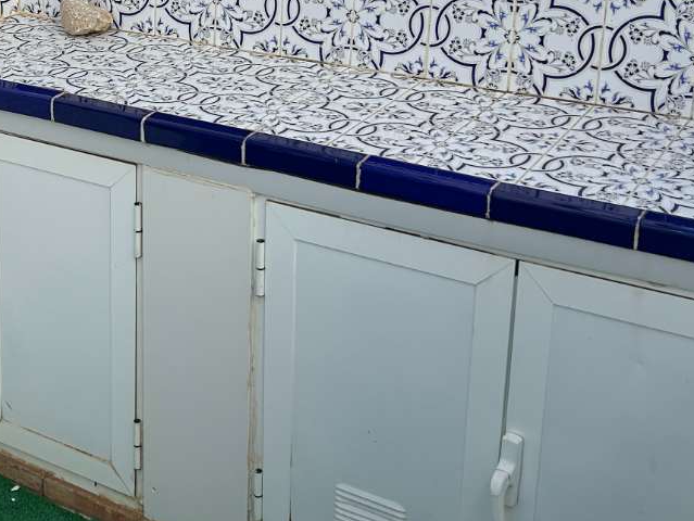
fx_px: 1224
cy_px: 117
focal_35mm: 61
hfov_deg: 30.8
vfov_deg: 23.7
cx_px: 123
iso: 50
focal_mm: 5.7
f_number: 1.5
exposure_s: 1/1751
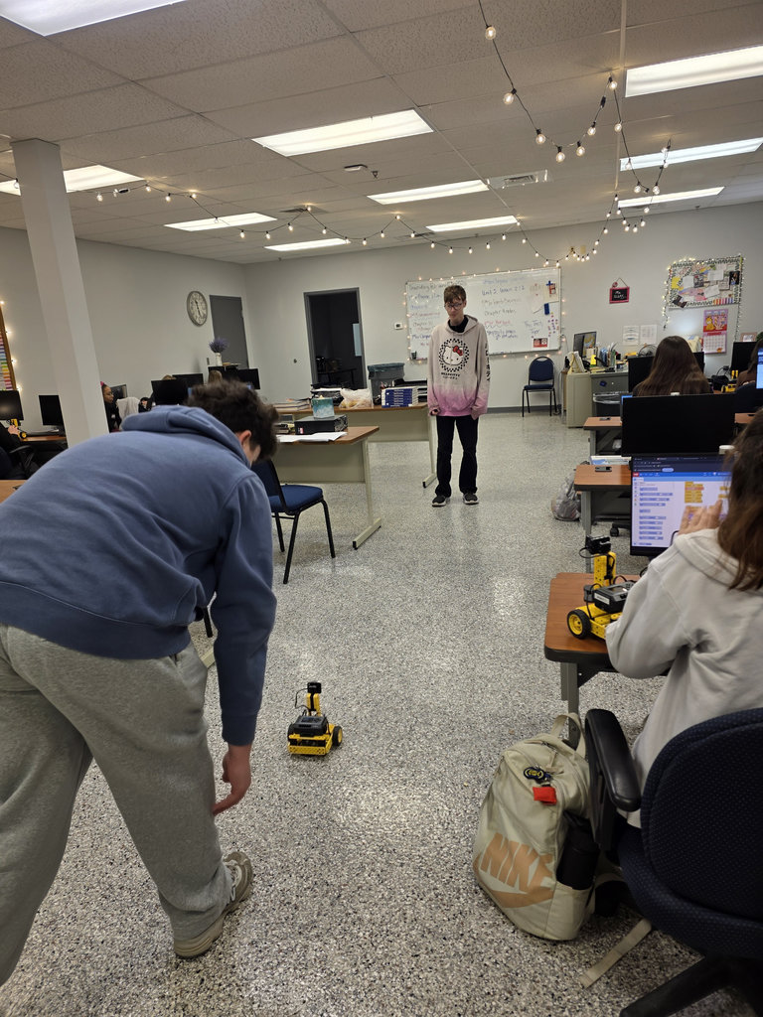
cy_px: 508
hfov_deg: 58.9
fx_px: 676
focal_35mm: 23
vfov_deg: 73.9
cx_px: 382
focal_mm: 6.3
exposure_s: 1/120
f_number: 1.7
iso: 64
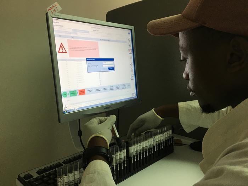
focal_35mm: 29
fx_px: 208
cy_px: 93
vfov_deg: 48.2
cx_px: 124
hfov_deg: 61.7
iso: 50
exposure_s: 1/33
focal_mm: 4.15
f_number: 2.2
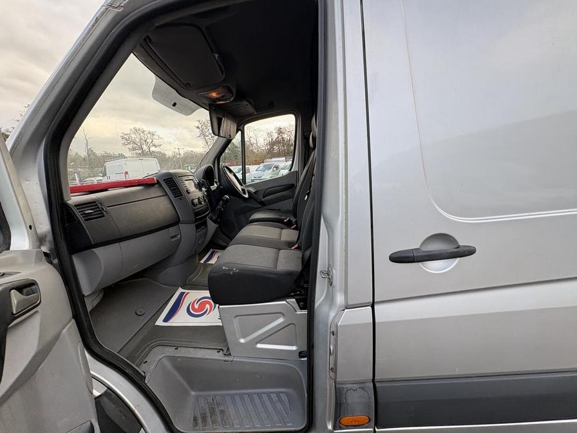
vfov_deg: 85.7
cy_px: 216
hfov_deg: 102.1
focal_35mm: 14
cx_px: 288
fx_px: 233
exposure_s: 1/150
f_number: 2.2
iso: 40
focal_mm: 2.22
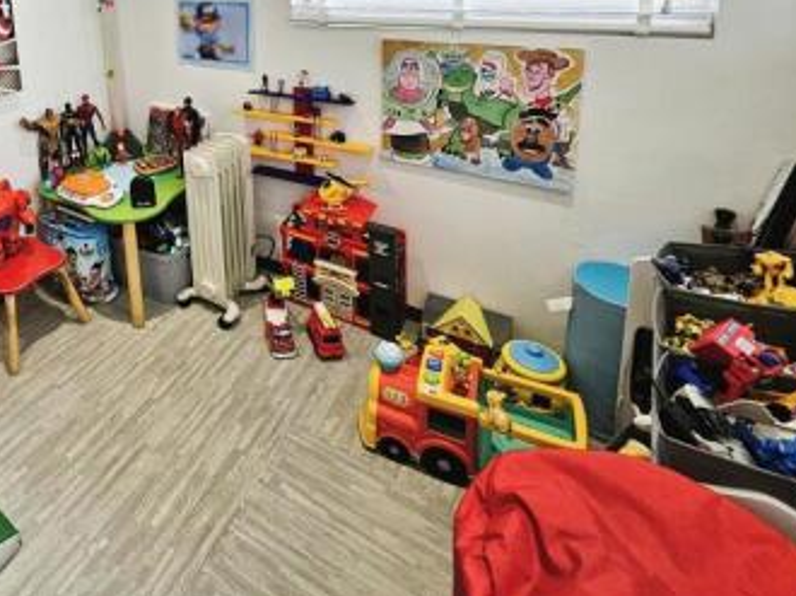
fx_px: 529
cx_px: 144
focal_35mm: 23
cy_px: 76
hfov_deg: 66.2
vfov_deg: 52.7
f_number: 2.2
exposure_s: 1/50
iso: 32
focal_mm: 1.7
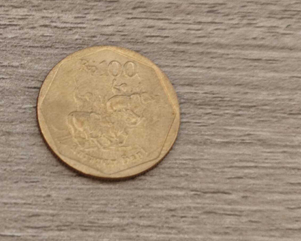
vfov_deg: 16.9
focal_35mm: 91
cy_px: 103
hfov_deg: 21.0
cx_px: 118
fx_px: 811
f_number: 1.9
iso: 640
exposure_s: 1/35.4
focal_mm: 8.7
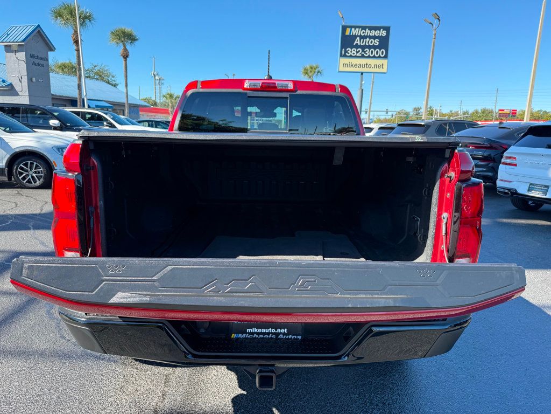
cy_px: 207
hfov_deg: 71.6
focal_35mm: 24
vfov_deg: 56.8
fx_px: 382
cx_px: 276
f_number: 1.78
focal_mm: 6.76
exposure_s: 1/813
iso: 80
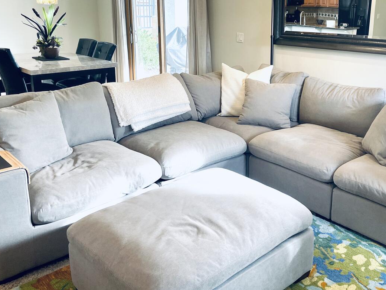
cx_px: 250
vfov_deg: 39.2
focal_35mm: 36
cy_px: 100
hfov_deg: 50.6
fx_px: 401
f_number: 1.6
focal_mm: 5.1
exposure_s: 1/120
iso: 100
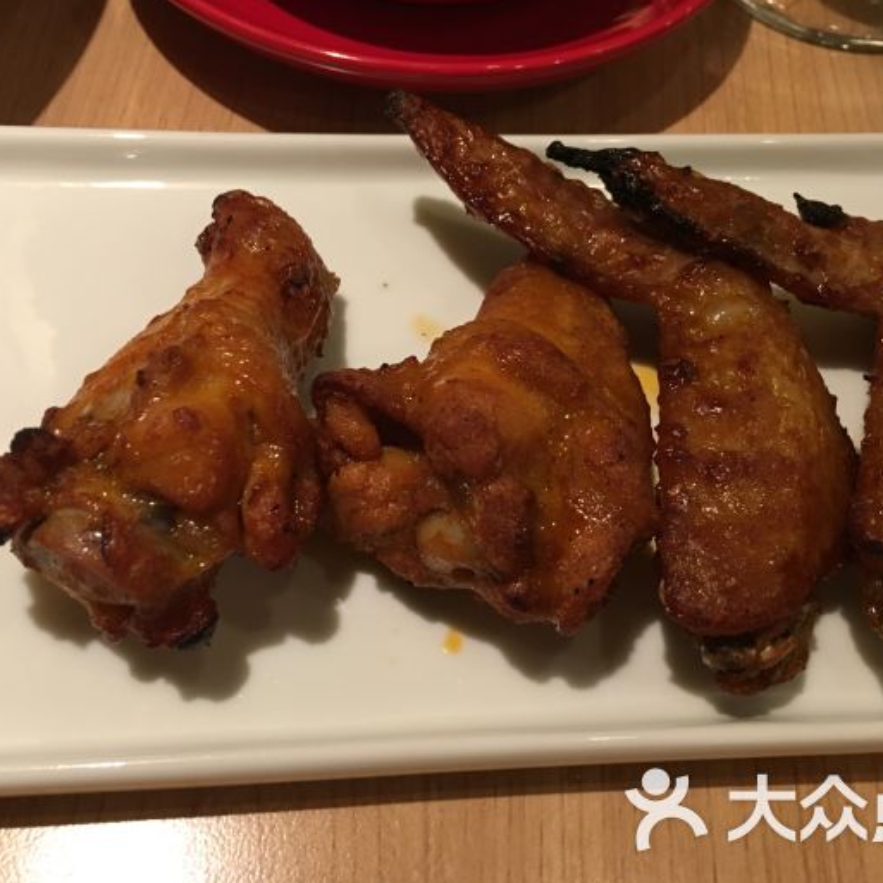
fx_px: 1010
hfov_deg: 47.2
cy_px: 447
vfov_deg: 47.2
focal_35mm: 35
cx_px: 454
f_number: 2.2
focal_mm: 4.15
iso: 160
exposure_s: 1/33
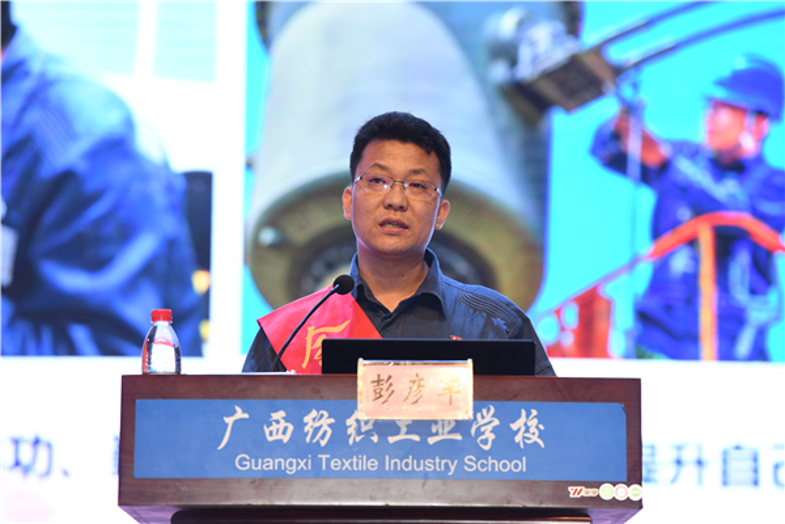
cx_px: 392
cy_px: 262
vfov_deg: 8.3
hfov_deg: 12.5
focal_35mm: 165
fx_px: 3598
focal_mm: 165
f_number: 4.5
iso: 1000
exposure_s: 1/125
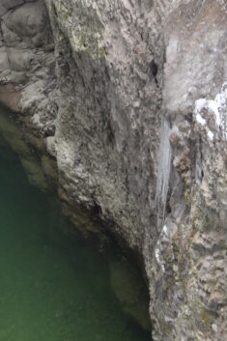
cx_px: -96
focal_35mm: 152
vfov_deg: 13.0
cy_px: -116
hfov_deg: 8.8
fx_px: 1443
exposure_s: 1/50
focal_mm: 35
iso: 200
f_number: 3.5
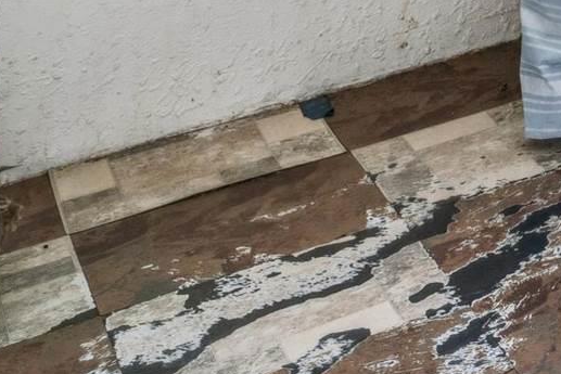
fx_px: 1490
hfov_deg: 12.0
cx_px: 1617
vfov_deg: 11.1
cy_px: -628
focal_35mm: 96
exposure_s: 1/20
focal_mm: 16.1
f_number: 13
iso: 400
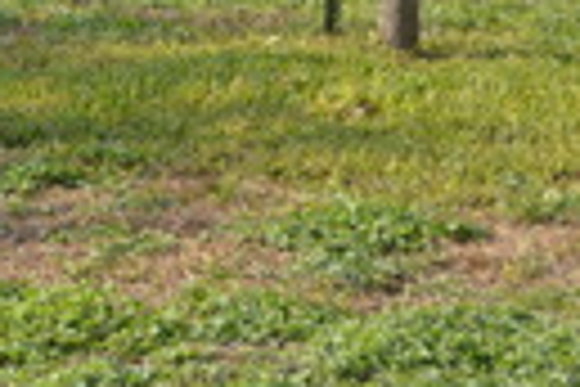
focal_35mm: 253
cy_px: -526
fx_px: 4076
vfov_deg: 5.3
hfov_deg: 7.8
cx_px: -504
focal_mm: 34
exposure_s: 1/200
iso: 100
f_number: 7.1
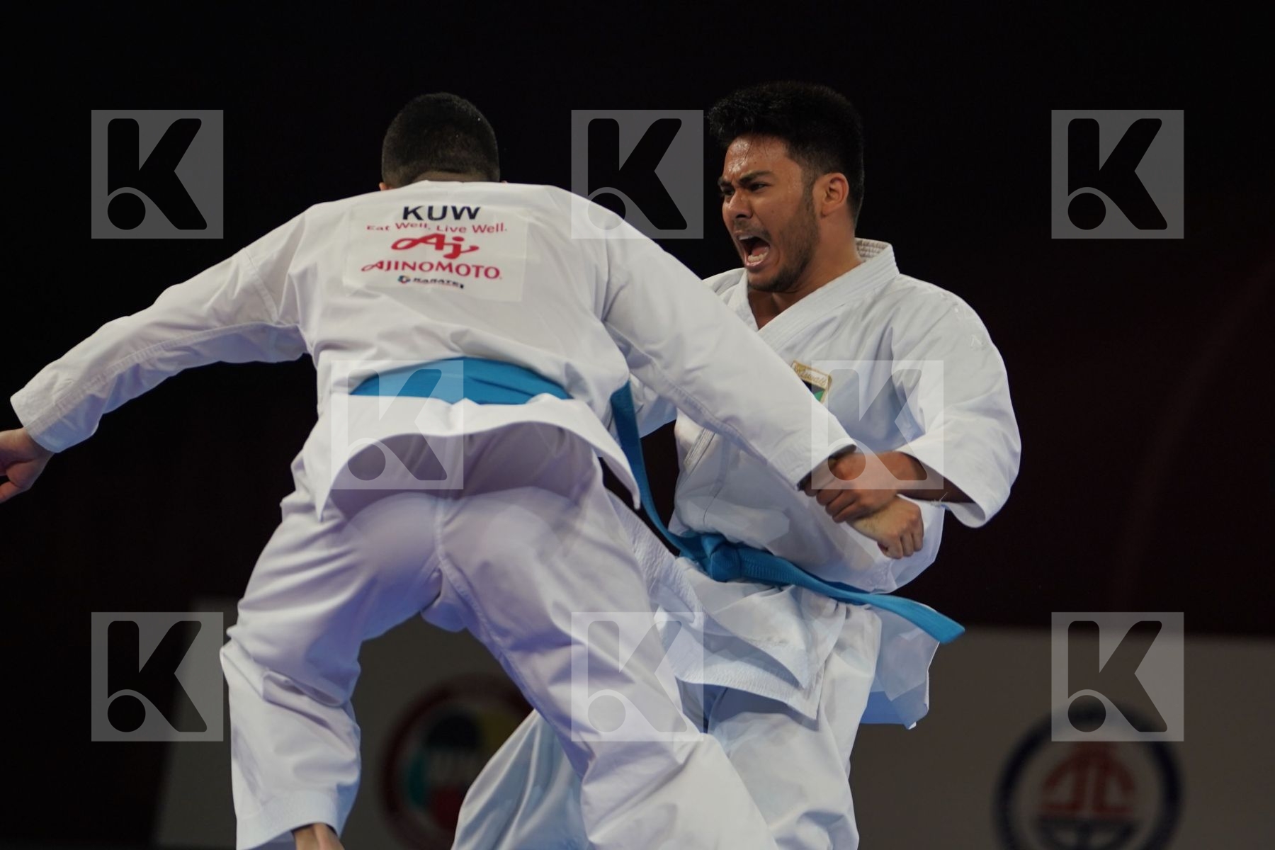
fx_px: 8429
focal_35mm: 238
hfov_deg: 8.7
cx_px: 638
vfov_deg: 5.8
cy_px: 425
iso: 500
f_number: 2.8
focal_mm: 159
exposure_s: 1/500
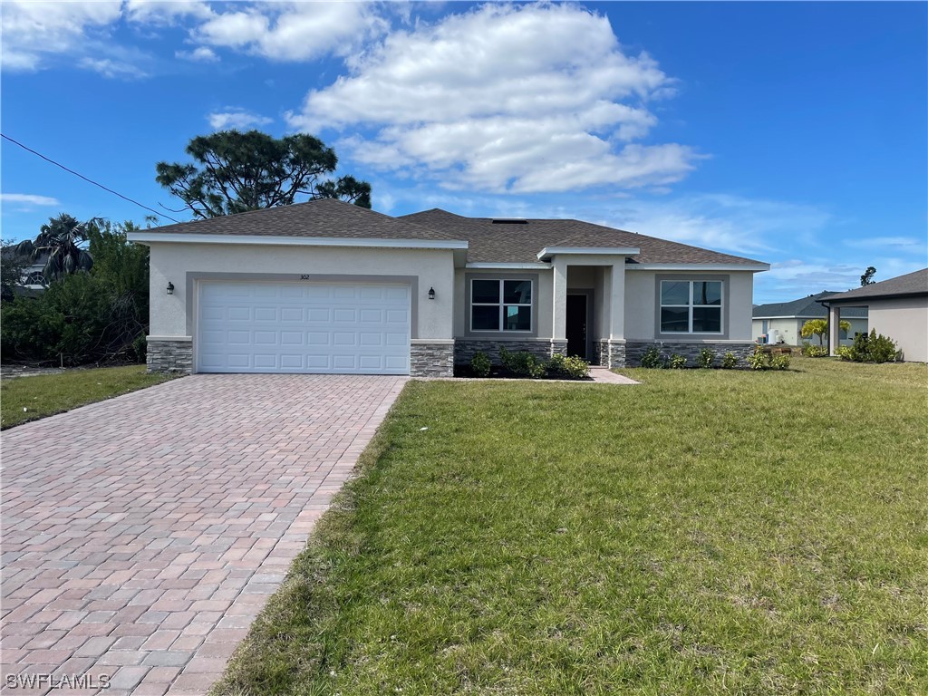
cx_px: 464
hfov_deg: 67.3
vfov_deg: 53.1
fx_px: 697
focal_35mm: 26
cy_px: 348
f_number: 1.6
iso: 32
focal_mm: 4.2
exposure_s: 1/3731
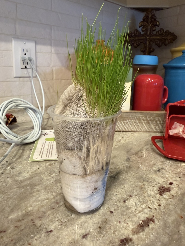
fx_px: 178
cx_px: 92
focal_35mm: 25
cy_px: 122
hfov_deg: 54.9
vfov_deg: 69.4
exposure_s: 1/60
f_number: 2.2
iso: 400
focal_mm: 2.22
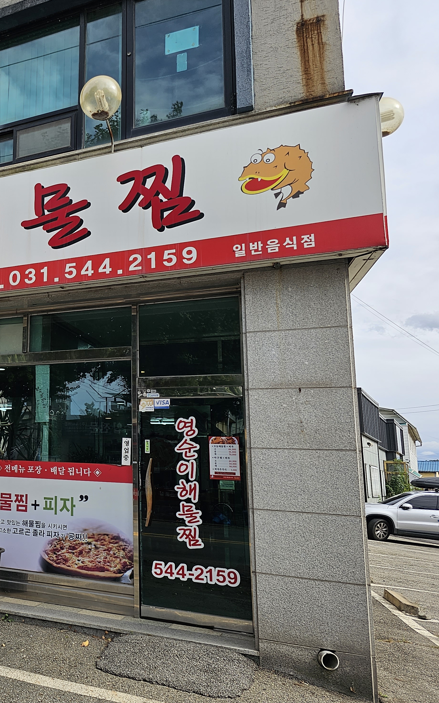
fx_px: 632
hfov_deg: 34.1
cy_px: 354
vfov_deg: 58.1
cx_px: -22
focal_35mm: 33
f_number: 1.7
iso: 10
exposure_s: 1/412
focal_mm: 6.3
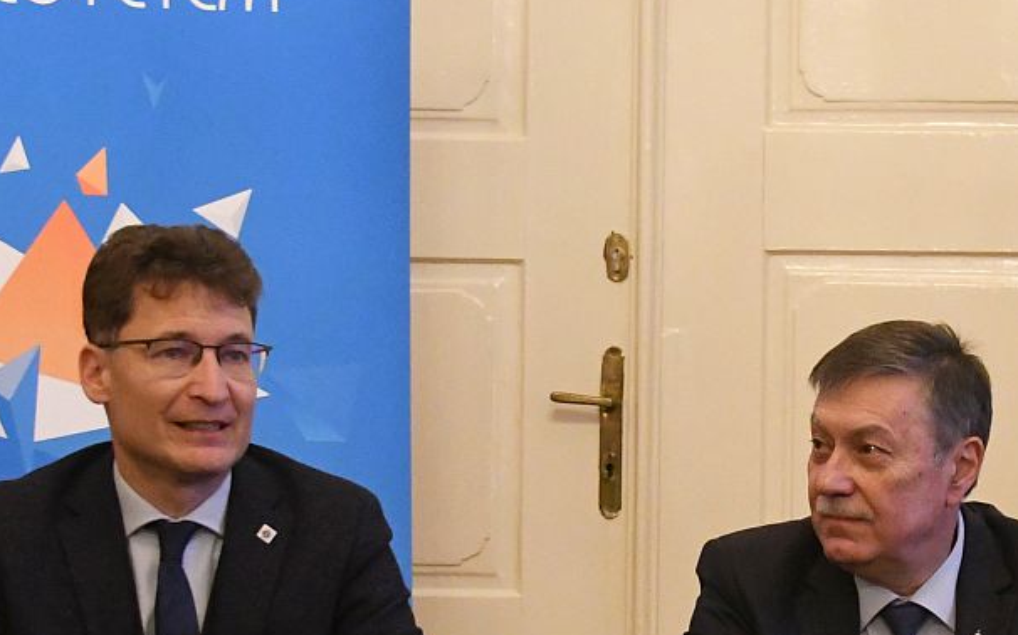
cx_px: 934
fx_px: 5601
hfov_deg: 10.3
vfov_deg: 6.5
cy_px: 562
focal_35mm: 202
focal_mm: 50
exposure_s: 1/125
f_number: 5.6
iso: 5000
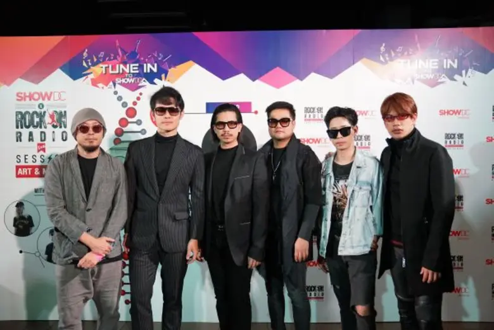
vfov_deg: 45.0
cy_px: 165
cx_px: 247
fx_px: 398
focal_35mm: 29
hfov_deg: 63.7
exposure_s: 1/500
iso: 3200
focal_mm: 29
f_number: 2.8
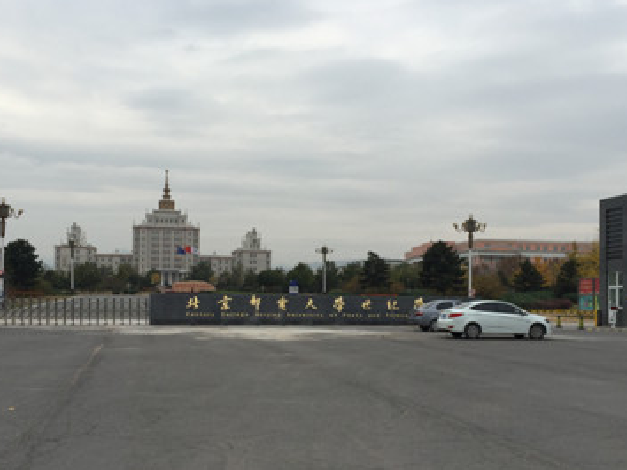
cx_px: 303
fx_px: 742
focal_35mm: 41
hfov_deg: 45.8
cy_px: 285
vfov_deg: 35.0
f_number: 2.2
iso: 32
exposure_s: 1/471
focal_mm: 4.15
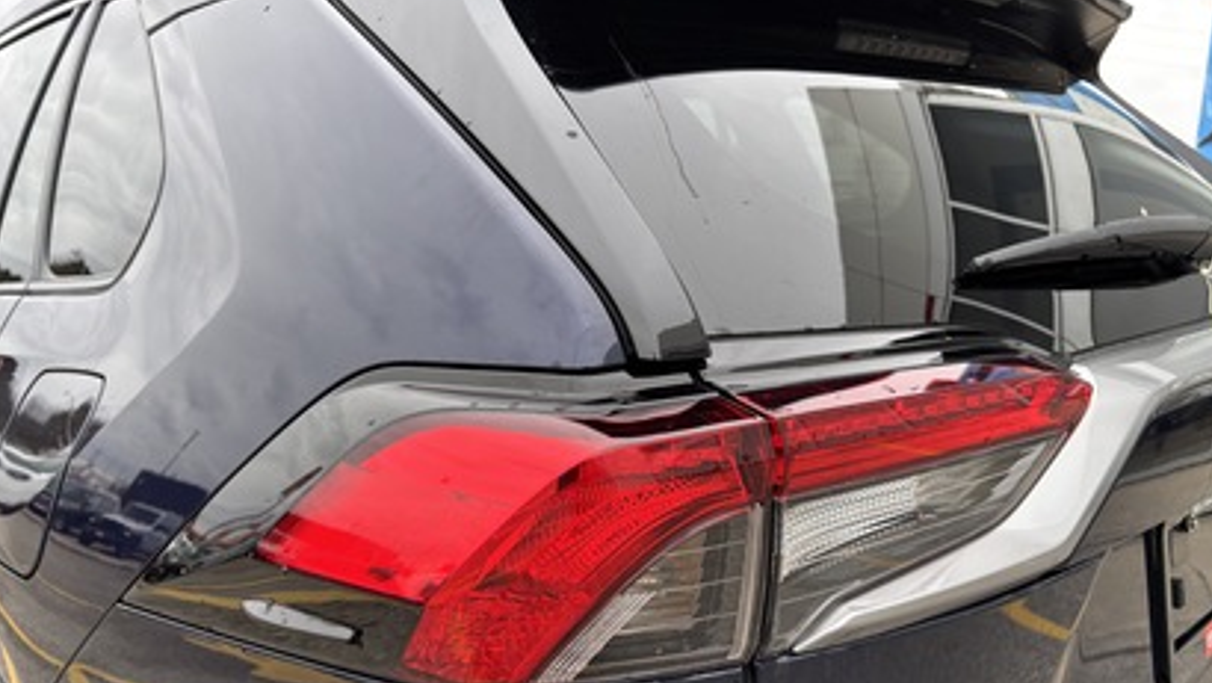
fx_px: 932
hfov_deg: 66.0
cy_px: 418
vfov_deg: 40.0
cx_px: 612
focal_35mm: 29
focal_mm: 5.96
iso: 50
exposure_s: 1/378
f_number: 1.6
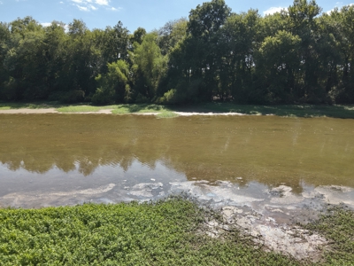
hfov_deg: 71.6
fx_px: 245
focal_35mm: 24
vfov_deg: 56.8
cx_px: 177
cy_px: 133
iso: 100
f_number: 2.8
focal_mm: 4.4
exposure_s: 1/1000
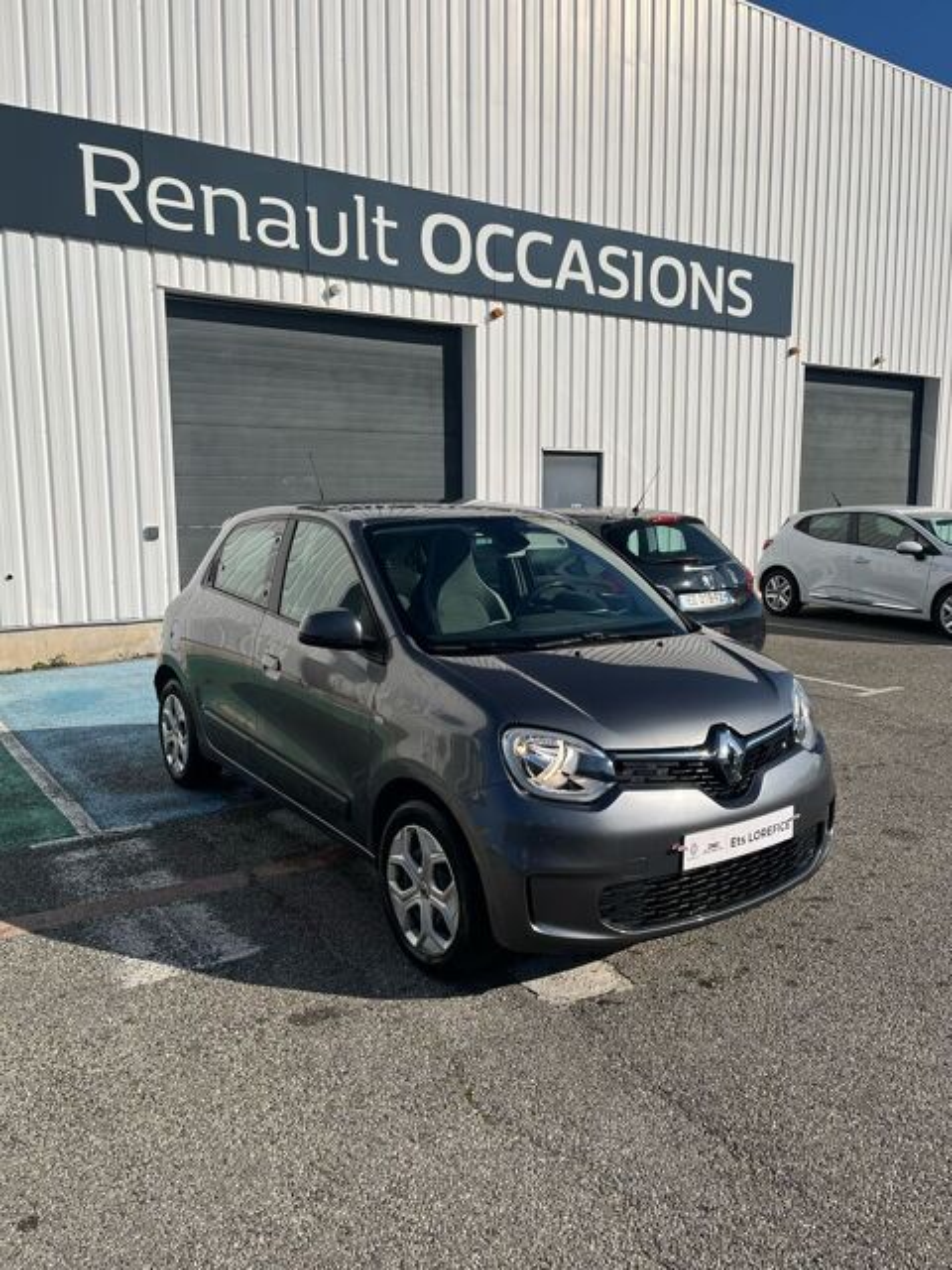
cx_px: 476
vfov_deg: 67.3
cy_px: 635
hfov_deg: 53.1
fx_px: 953
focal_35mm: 26
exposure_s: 1/6494
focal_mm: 5.1
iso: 50
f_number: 1.6
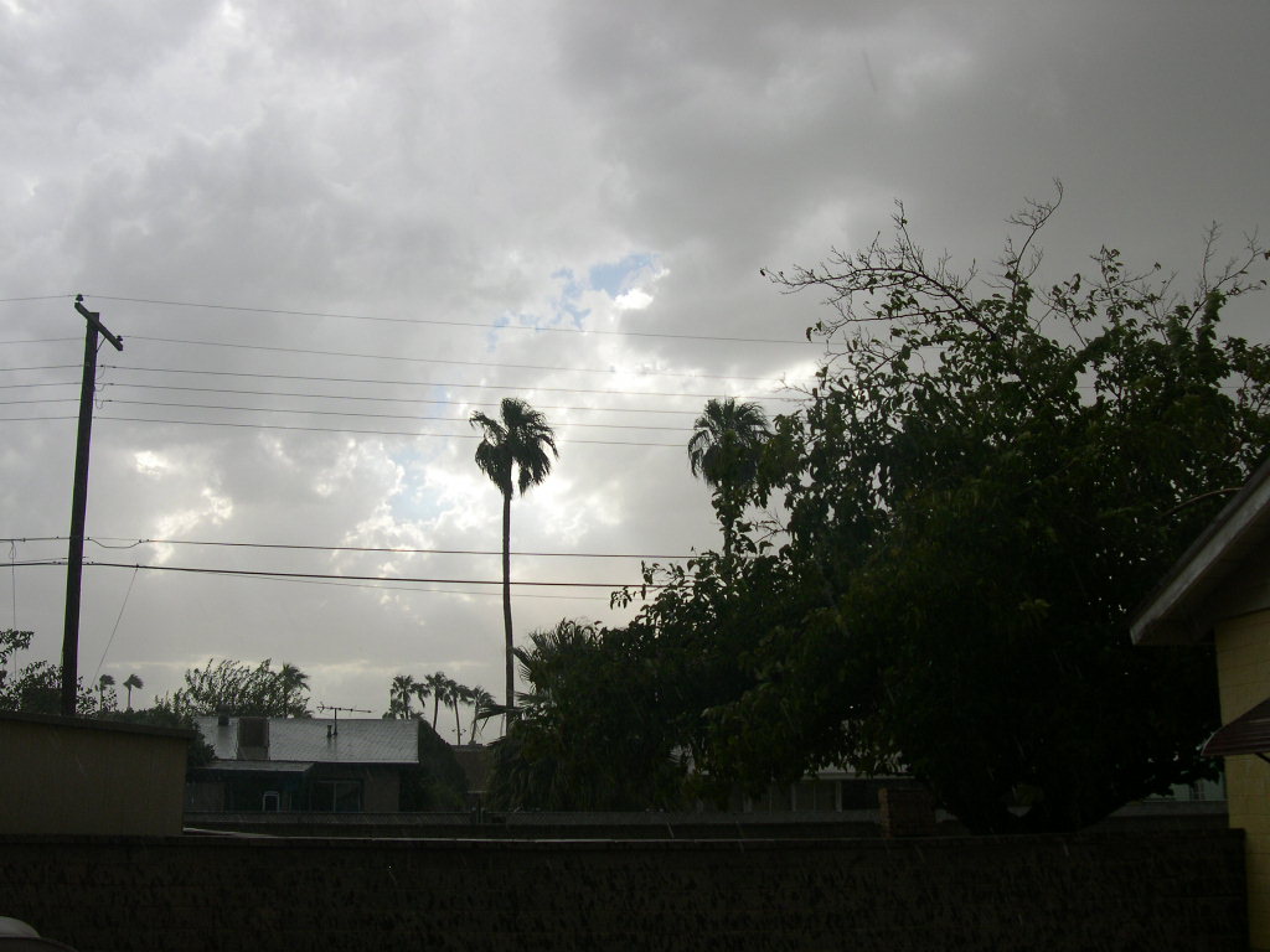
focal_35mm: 38
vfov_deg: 37.7
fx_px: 1394
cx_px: 635
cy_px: 476
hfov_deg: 49.0
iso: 100
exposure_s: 1/135
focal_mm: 8
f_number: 7.6
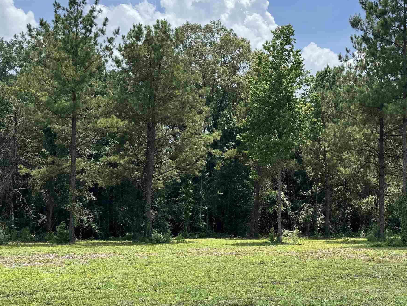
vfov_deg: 34.1
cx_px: 328
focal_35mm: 42
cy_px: 196
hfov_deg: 42.7
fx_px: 494
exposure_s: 1/2604
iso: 80
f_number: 1.78
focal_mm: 6.76
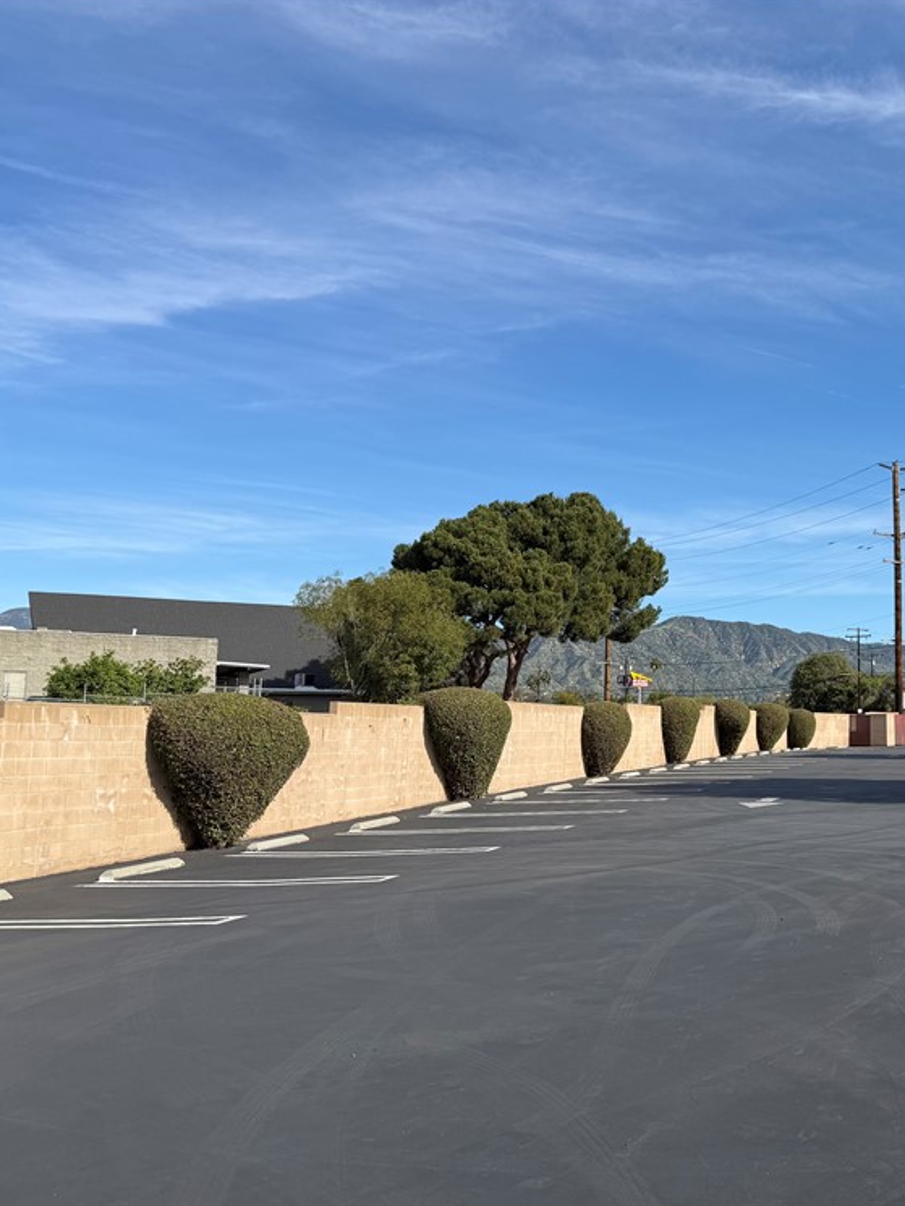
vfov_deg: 55.3
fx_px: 1150
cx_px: 775
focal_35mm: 33
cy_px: 615
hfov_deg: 40.4
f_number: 1.78
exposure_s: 1/3953
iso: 80
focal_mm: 6.76
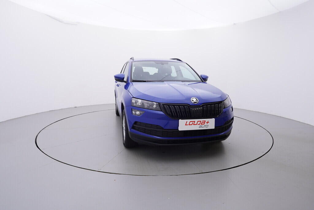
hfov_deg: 77.3
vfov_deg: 56.2
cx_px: 157
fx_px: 196
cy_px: 105
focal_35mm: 22
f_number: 5
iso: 200
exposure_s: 1/80
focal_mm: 15
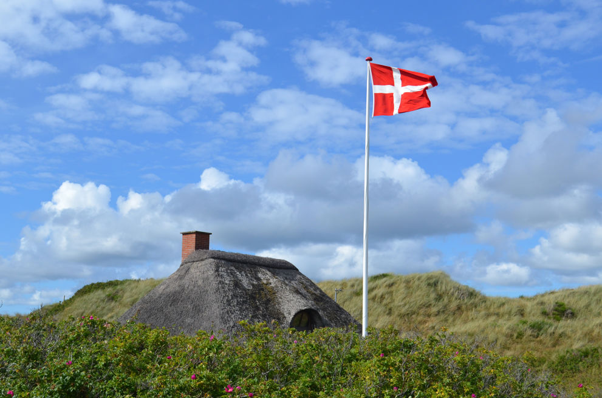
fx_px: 801
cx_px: 301
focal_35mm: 48
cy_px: 199
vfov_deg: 27.9
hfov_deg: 41.2
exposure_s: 1/2000
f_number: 7.1
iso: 400
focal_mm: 32
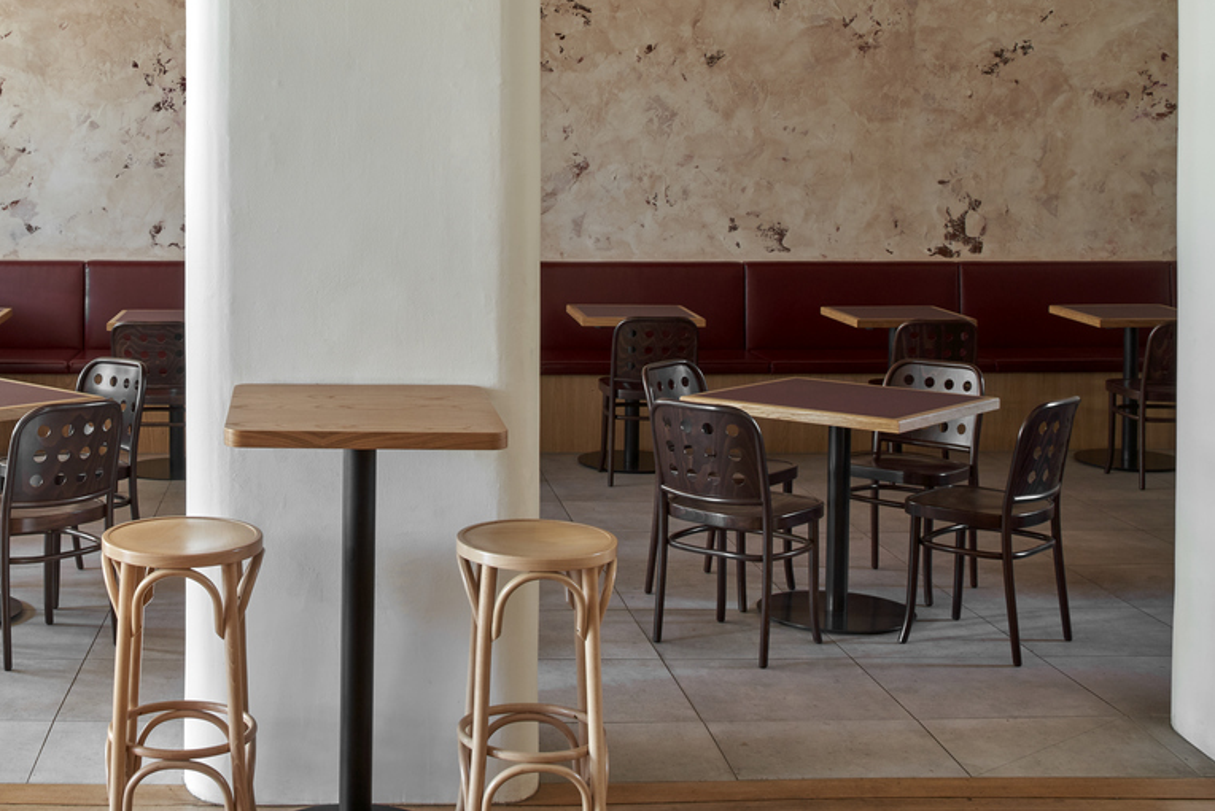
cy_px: 149
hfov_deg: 38.3
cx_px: 379
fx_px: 1722
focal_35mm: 51
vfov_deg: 26.0
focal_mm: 26
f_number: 16
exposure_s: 4
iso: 100
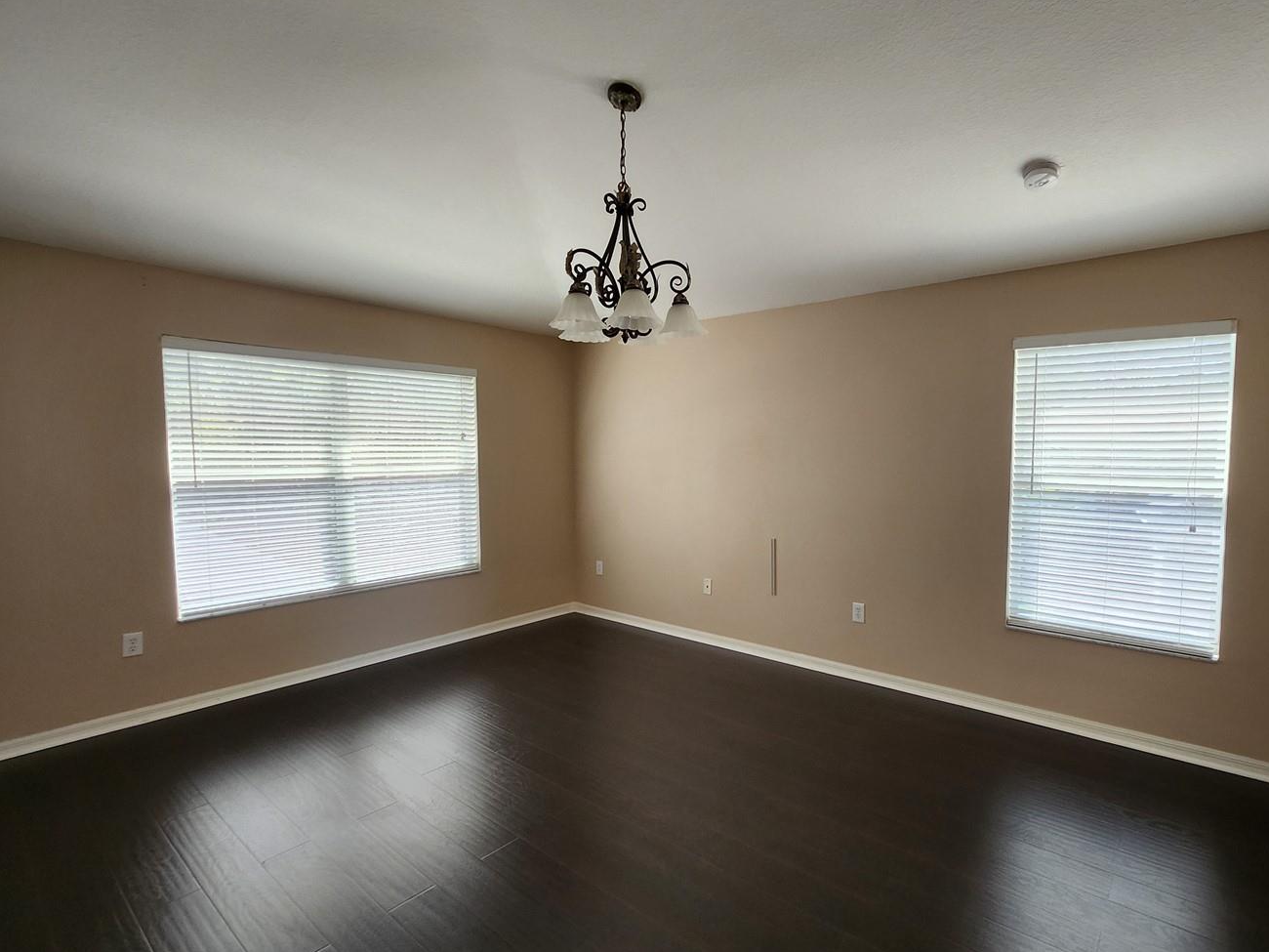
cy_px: 486
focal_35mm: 16
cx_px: 717
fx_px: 587
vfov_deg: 78.1
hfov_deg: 94.0
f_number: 2.2
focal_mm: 1.74
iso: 80
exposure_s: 1/60
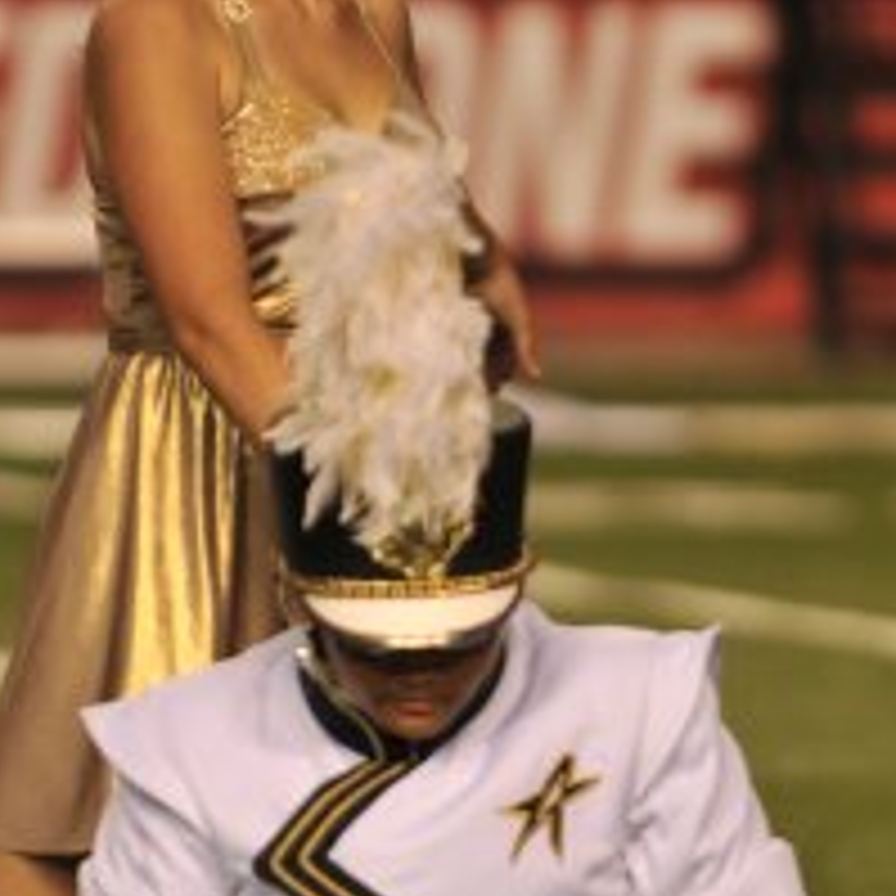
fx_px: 22461
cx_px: 250
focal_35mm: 767
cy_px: 693
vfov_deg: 2.3
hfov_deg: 2.3
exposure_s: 1/125
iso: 200
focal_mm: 200
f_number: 2.8
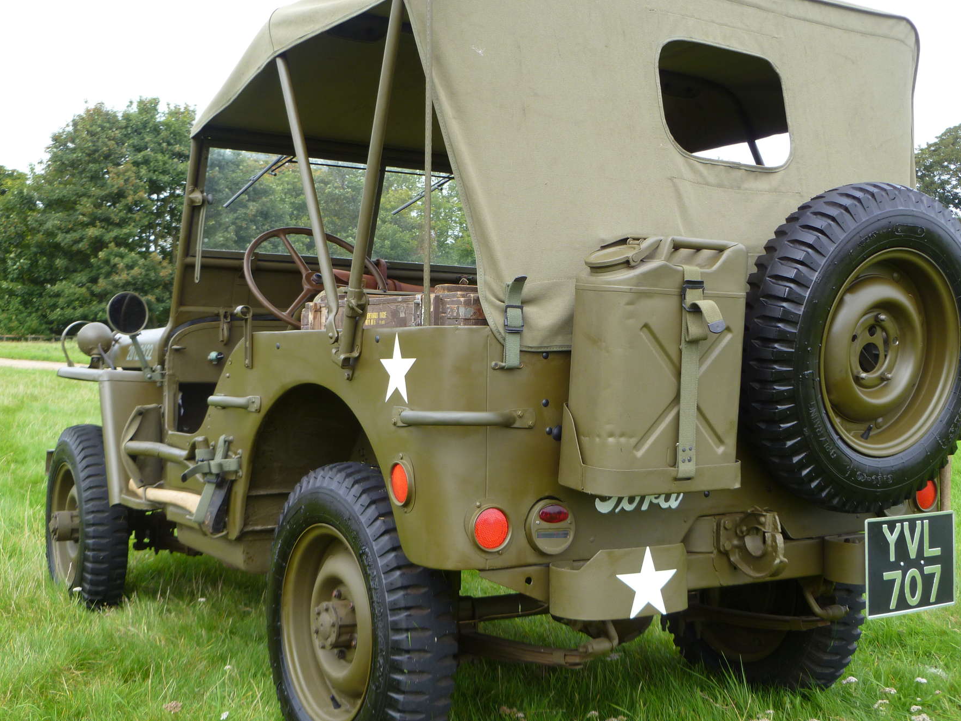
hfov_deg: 42.9
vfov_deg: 32.9
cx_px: 504
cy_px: 337
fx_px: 1222
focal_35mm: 44
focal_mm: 6.9
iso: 80
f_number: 3.7
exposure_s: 1/125
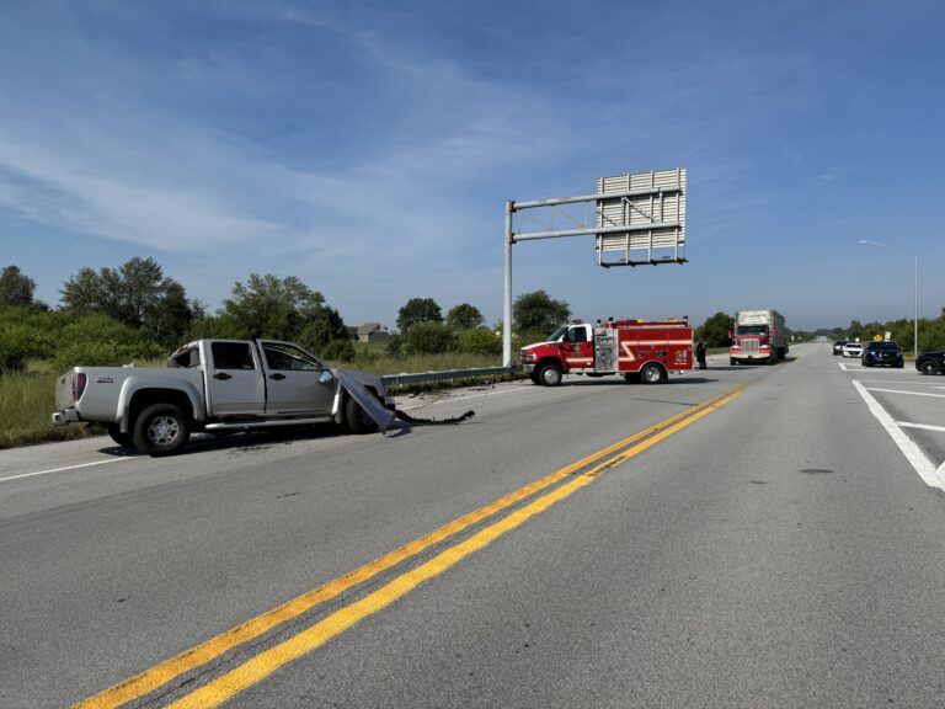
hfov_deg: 71.6
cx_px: 472
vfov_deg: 56.8
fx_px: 655
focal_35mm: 24
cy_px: 354
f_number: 1.78
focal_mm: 6.76
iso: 80
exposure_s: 1/7092
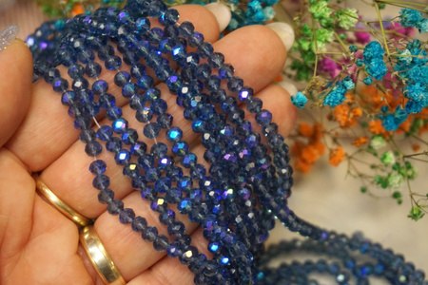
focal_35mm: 70
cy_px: 142
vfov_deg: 19.3
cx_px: 214
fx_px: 838
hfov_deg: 28.6
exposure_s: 1/80
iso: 3200
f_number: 5.6
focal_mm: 47
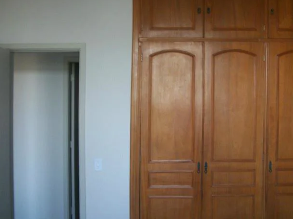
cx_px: 181
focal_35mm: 42
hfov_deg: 44.5
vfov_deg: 34.3
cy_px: 98
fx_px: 355
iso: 160
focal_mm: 5.7
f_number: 2.9
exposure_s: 1/60
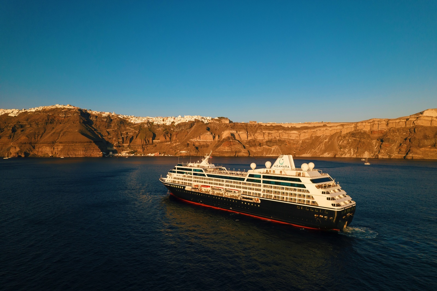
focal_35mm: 22
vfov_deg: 57.2
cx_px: 218
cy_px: 146
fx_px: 267
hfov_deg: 78.6
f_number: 2.8
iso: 200
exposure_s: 1/80
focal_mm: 8.38
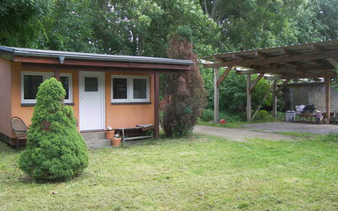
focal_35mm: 37
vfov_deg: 34.4
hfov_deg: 52.7
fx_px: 341
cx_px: 165
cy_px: 111
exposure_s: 1/60
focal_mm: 7.2
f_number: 3.2
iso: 50
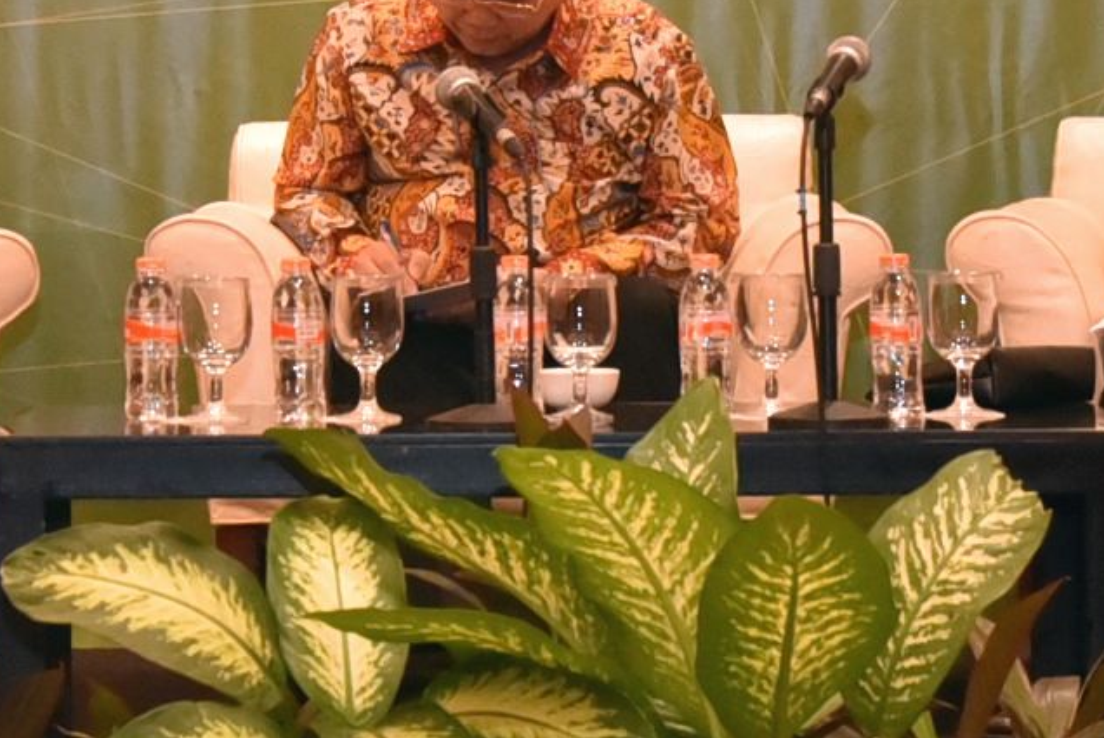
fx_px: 6383
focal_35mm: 208
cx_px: 543
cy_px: 122
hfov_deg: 9.9
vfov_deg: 6.6
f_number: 4
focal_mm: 44
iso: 3200
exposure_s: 1/125
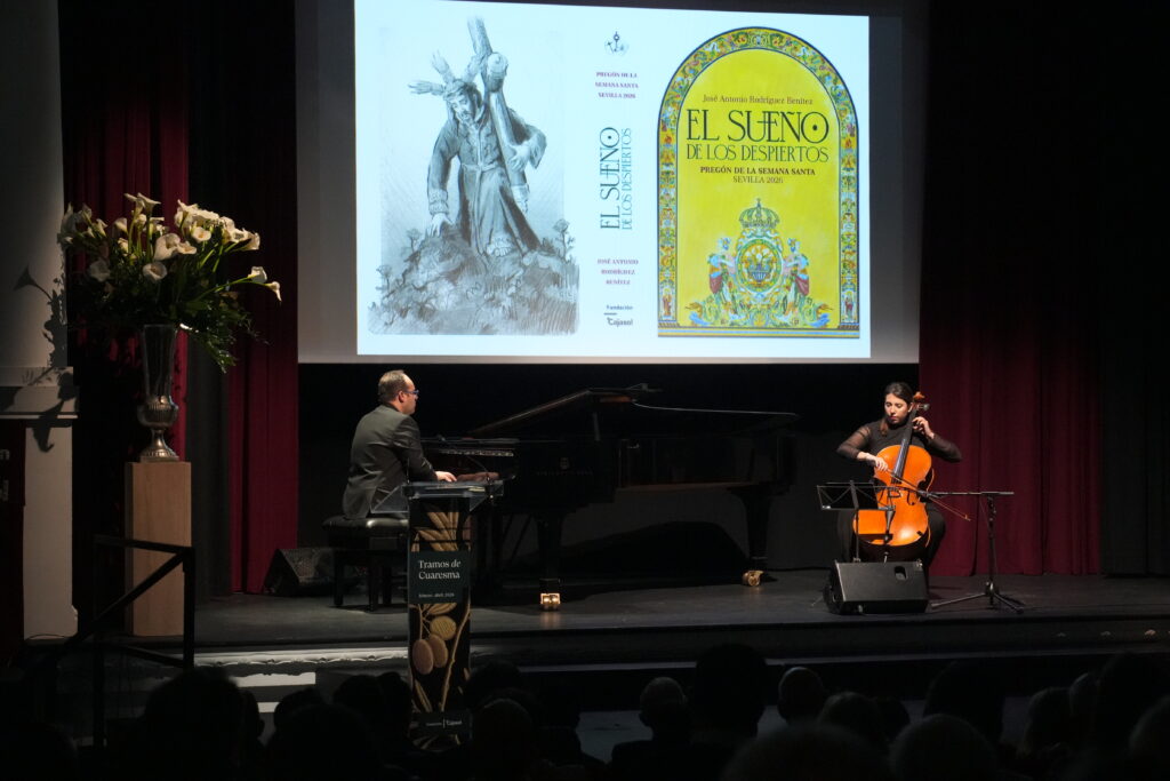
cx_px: 585
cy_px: 390
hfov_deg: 24.8
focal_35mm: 82
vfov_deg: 16.7
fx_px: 2665
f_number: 5
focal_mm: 55
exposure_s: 1/160
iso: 5000
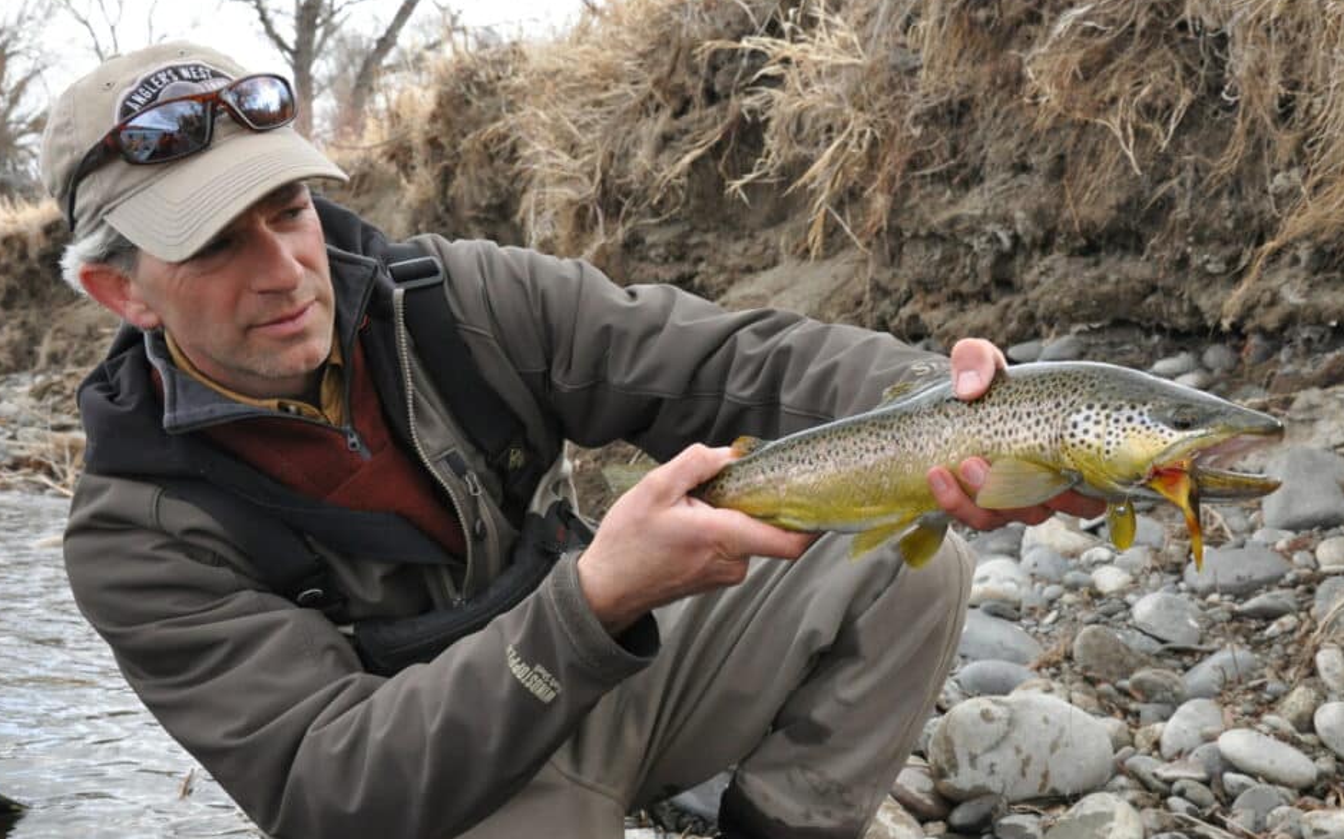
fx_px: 1831
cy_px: 375
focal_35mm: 50
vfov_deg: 25.8
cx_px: 716
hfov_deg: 40.3
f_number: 10
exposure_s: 1/400
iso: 1250
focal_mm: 30
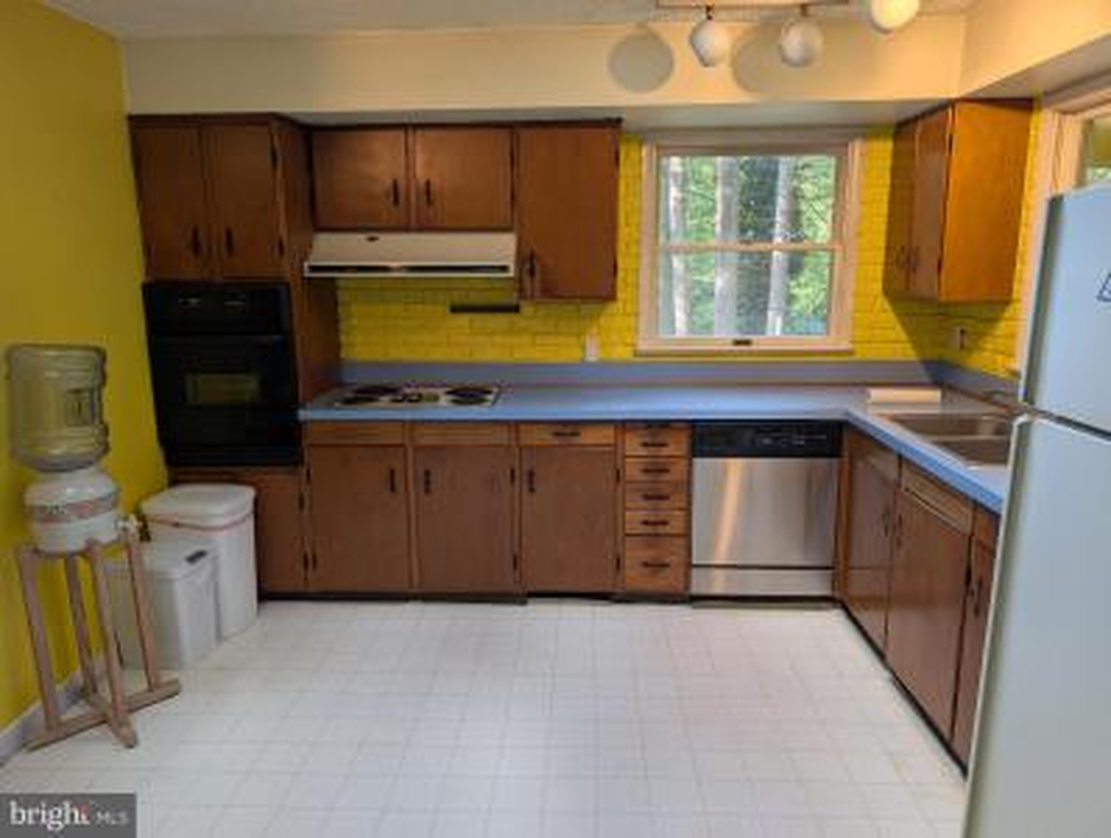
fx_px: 772
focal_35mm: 24
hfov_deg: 71.5
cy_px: 419
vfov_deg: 57.0
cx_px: 556
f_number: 1.68
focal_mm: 6.9
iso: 21
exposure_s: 1/70.6
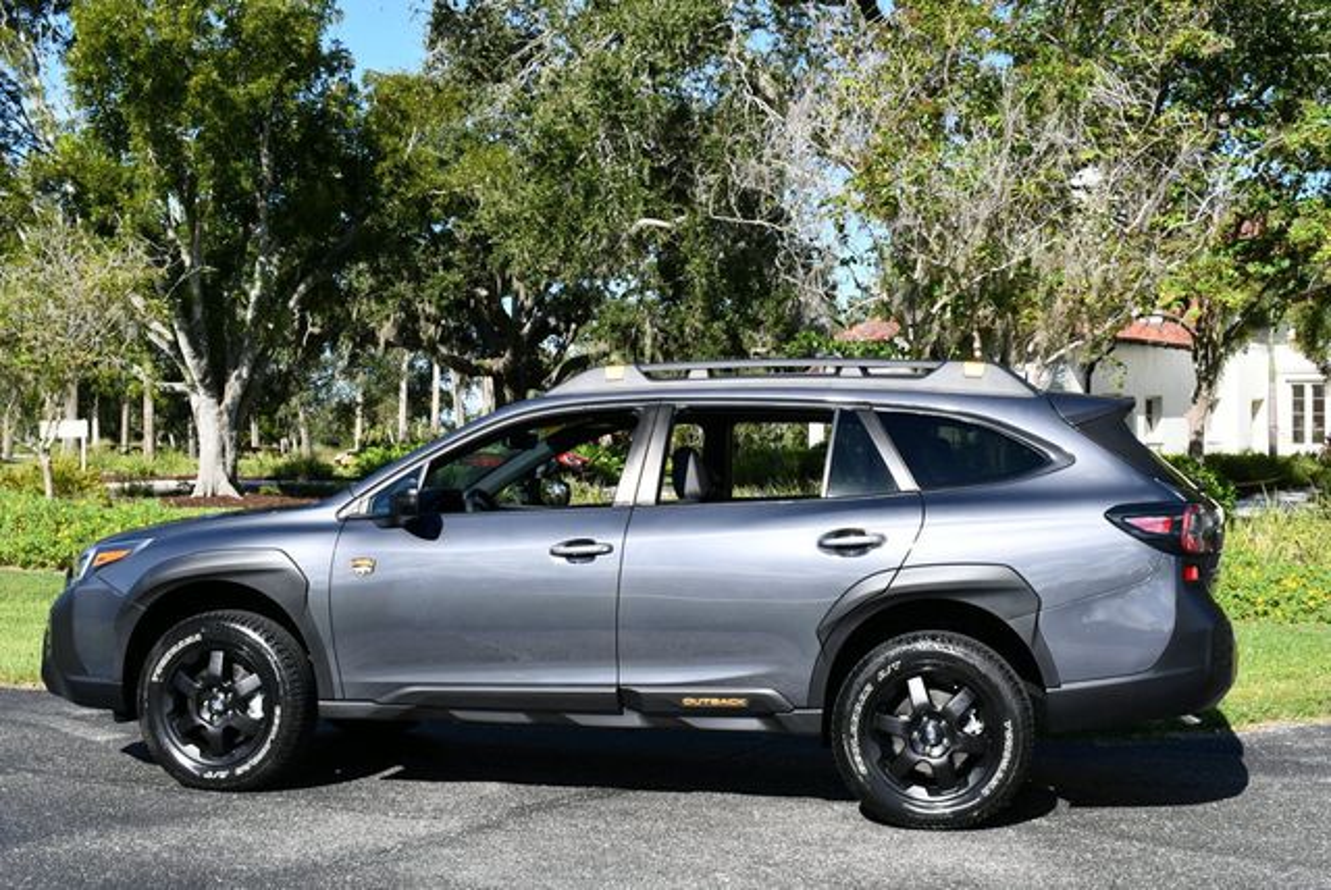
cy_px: 445
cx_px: 666
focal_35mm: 50
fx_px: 1850
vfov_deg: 27.0
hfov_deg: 39.6
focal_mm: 25
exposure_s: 1/250
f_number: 8
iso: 110
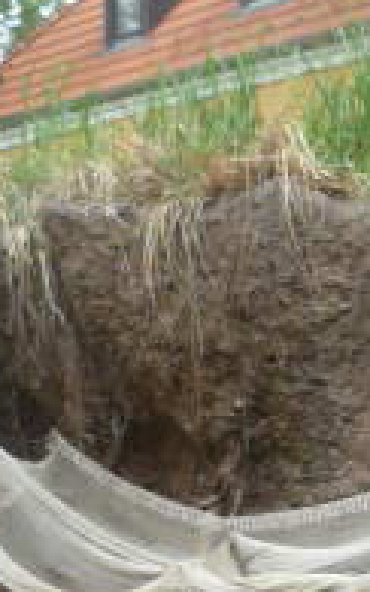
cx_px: 643
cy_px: 610
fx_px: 1854
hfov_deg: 10.8
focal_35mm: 115
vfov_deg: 17.6
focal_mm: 5.5
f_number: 2.8
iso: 100
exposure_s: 1/160
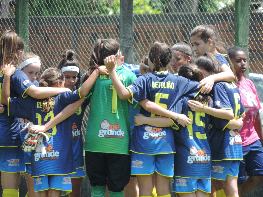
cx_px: 132
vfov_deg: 1.7
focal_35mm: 900
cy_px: 98
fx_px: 6838
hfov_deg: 2.2
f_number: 5.5
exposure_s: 1/500
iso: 400
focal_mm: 160.5
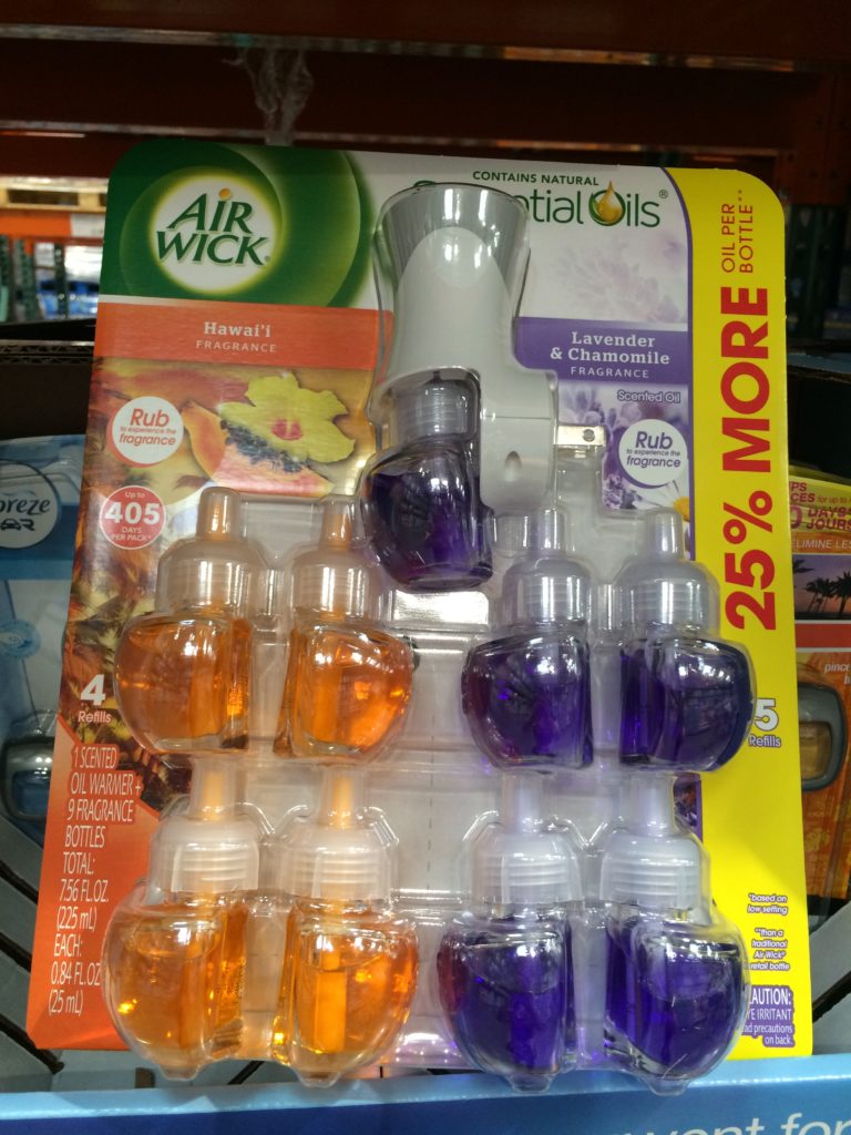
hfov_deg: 48.2
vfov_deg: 61.7
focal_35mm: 29
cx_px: 426
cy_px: 568
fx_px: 951
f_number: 2.2
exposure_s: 1/30
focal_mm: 4.15
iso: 125
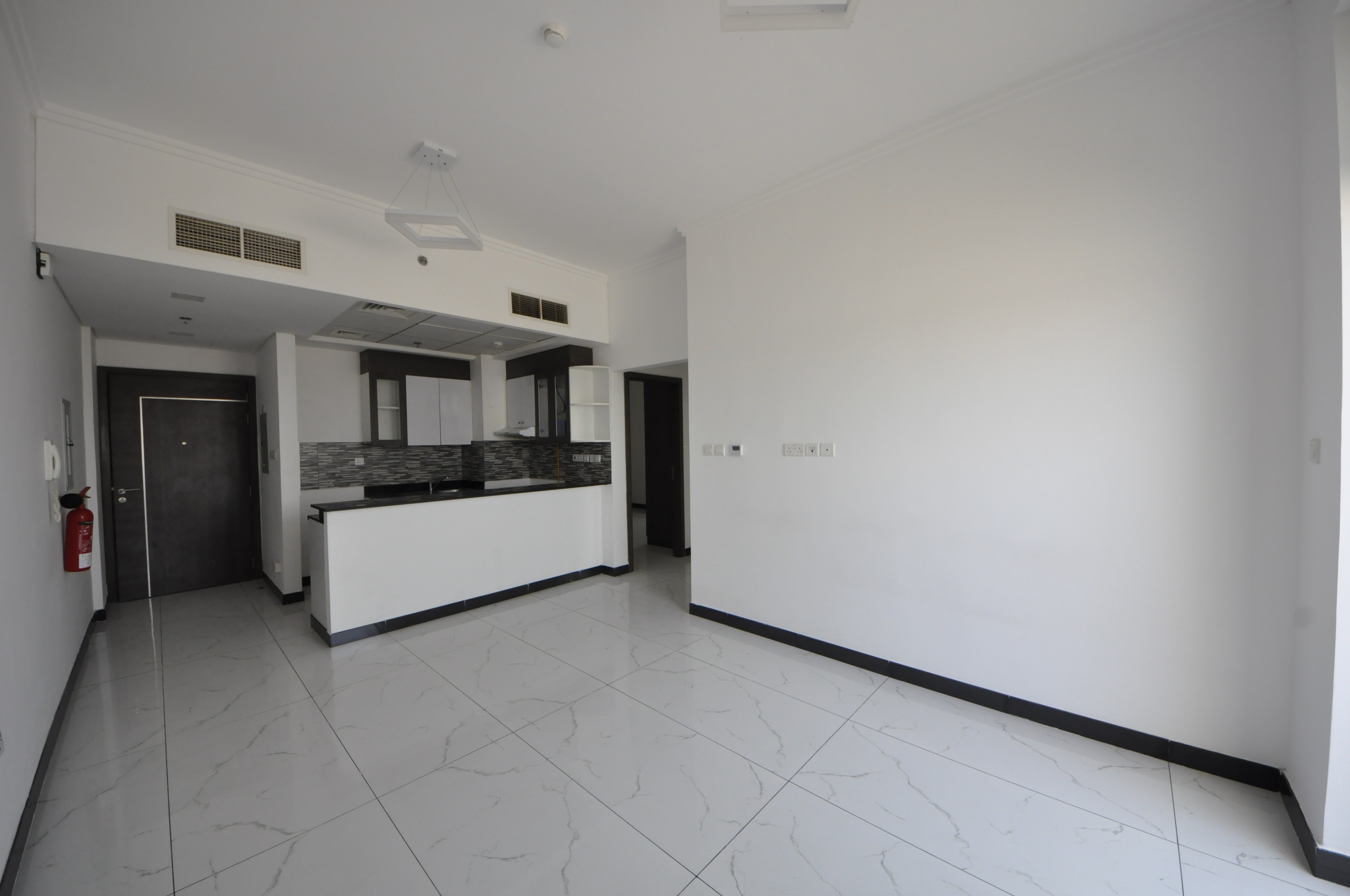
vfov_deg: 89.9
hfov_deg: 112.7
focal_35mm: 12
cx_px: 675
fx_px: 449
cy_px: 448
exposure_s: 1/250
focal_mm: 8
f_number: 8
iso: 1000
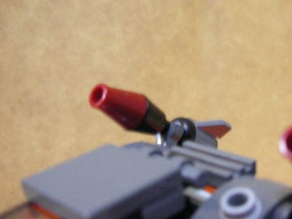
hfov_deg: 36.4
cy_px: 123
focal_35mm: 52
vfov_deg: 28.0
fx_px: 439
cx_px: 197
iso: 200
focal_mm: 5.8
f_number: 3
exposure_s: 1/3.7
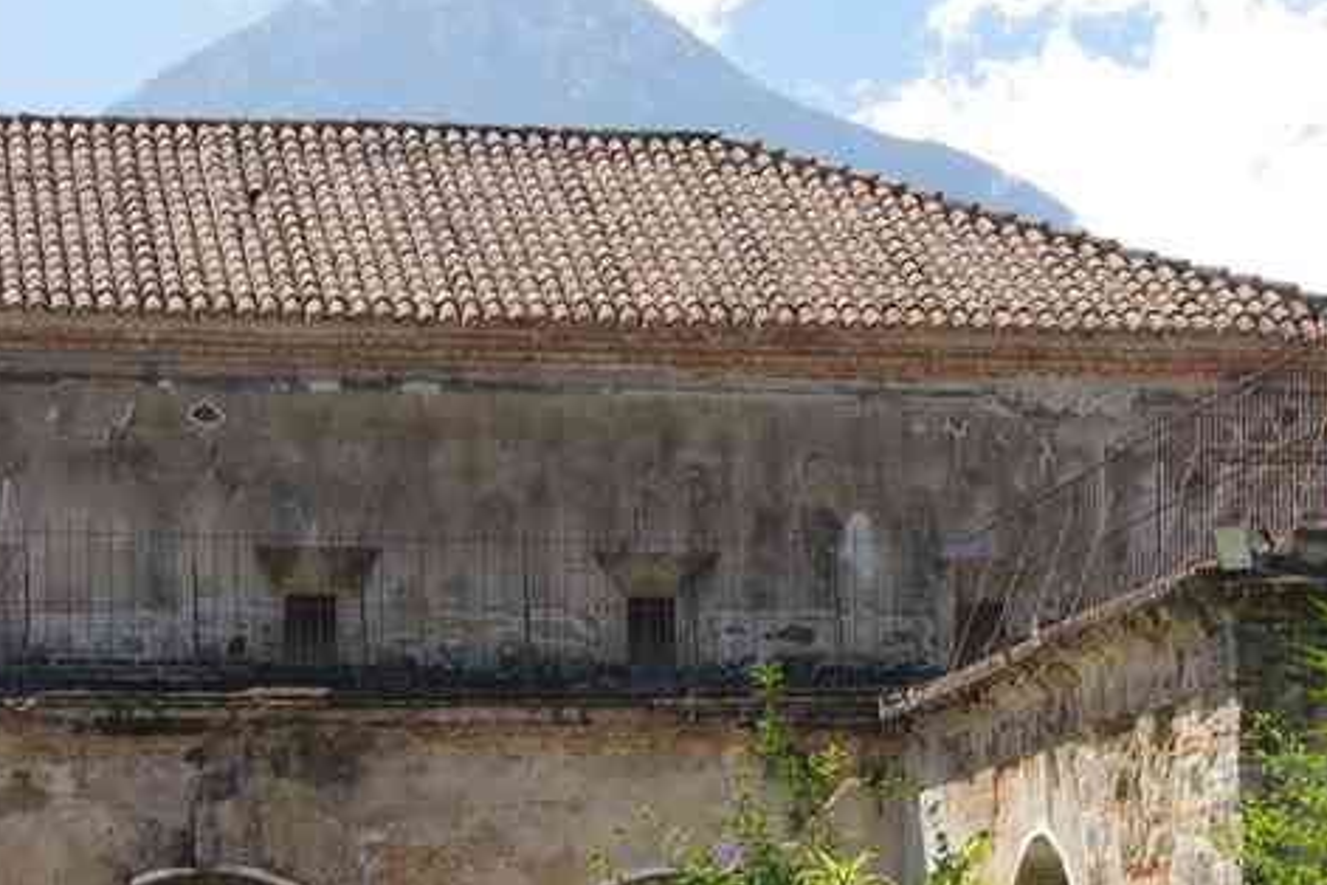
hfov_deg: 12.9
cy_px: 657
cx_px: 596
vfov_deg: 8.6
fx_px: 5860
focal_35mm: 159
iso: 200
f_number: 8
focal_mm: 50
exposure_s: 1/80
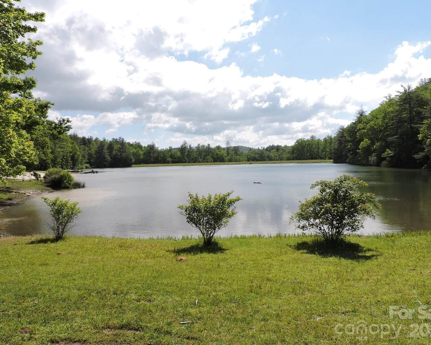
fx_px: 332
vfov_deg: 54.9
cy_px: 170
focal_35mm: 26
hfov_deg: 66.0
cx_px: 227
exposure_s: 1/1250
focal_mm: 4.3
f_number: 3.3
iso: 100
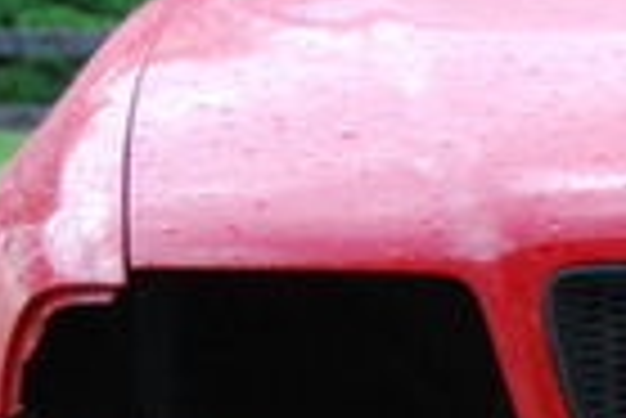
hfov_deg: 8.8
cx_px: 1207
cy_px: 288
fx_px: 3847
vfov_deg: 6.2
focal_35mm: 221
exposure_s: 1/30
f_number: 4.5
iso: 1000
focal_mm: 32
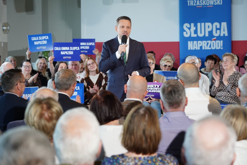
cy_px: 82
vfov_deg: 13.0
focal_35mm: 105
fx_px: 720
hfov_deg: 19.5
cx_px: 124
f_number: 5.6
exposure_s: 1/100
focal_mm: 105
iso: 1000
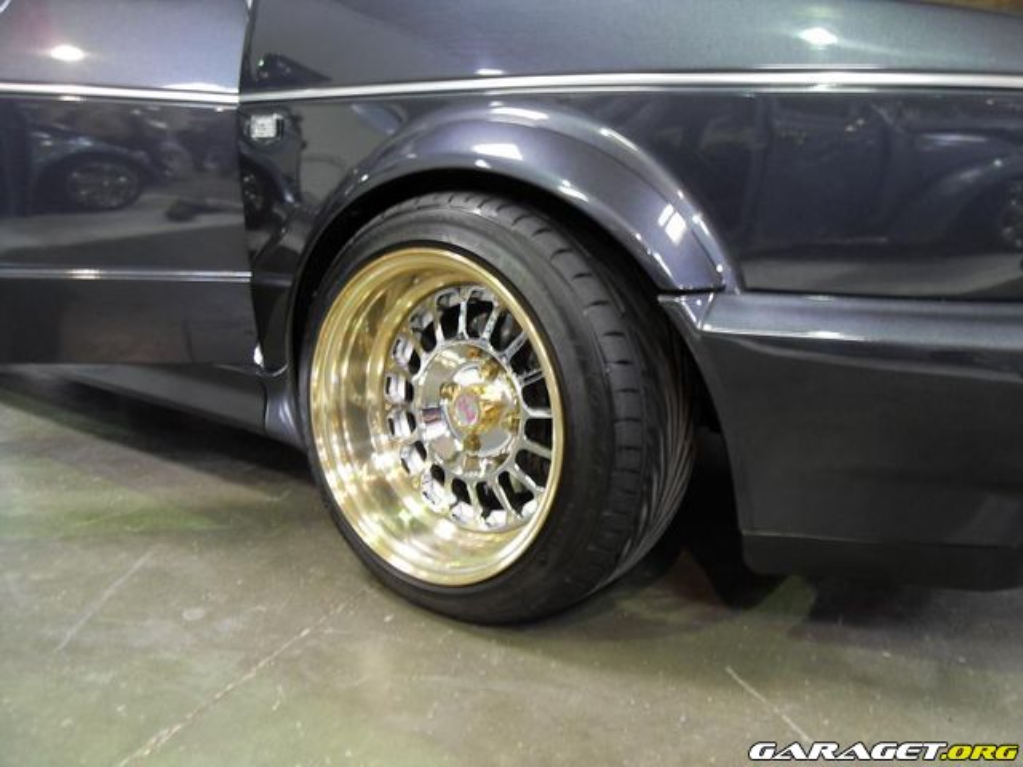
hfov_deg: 63.4
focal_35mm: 28
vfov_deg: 49.7
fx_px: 827
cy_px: 384
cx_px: 512
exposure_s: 1/6
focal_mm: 6
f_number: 2.8
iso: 200
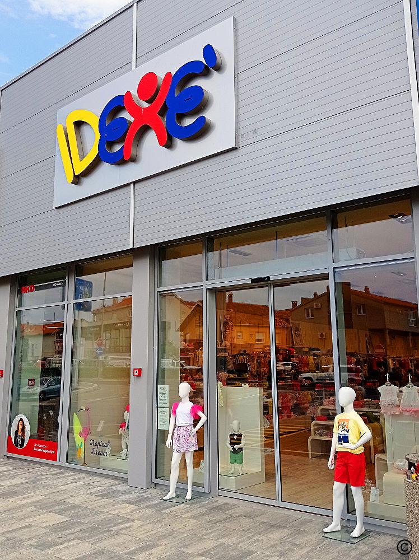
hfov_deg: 49.7
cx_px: 210
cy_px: 280
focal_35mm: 28
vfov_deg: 63.5
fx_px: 453
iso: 101
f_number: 1.8
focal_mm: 4.7
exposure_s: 1/2347
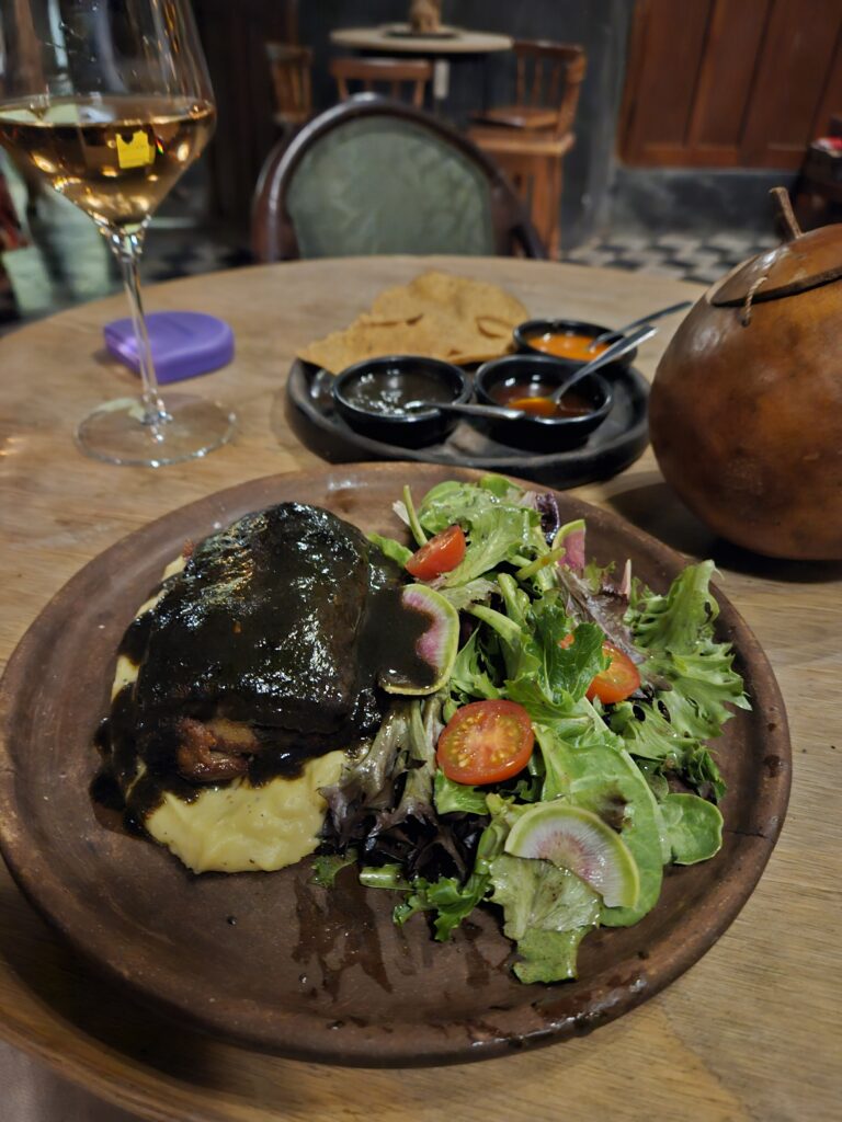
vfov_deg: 73.9
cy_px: 561
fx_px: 746
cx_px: 421
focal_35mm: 23
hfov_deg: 58.9
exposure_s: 1/8
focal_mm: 5.4
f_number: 1.8
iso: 2000
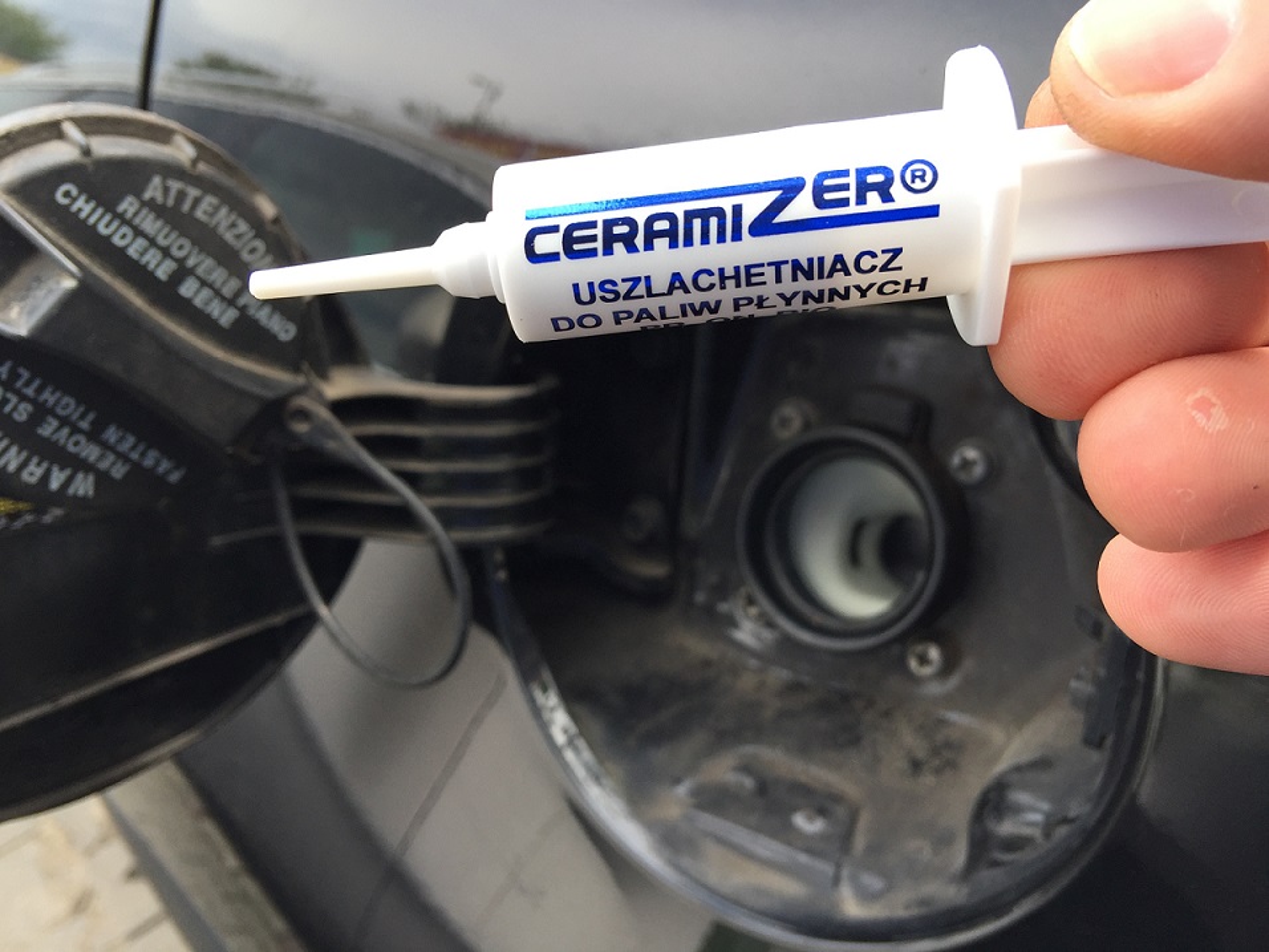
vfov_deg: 48.2
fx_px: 1063
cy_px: 476
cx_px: 634
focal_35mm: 29
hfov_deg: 61.7
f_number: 2.2
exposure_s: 1/319
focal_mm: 4.15
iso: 32
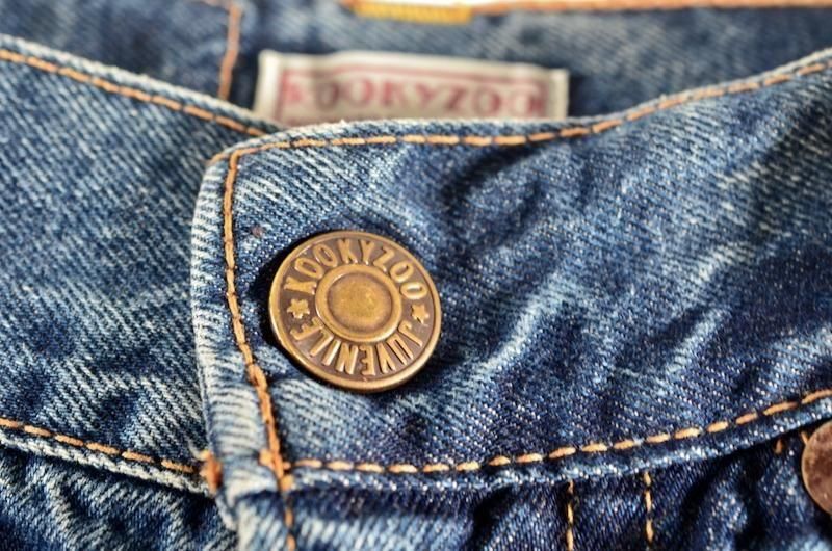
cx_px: 416
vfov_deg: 22.5
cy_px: 276
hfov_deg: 33.5
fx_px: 1384
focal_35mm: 60
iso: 800
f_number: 6.3
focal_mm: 40
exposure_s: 1/15
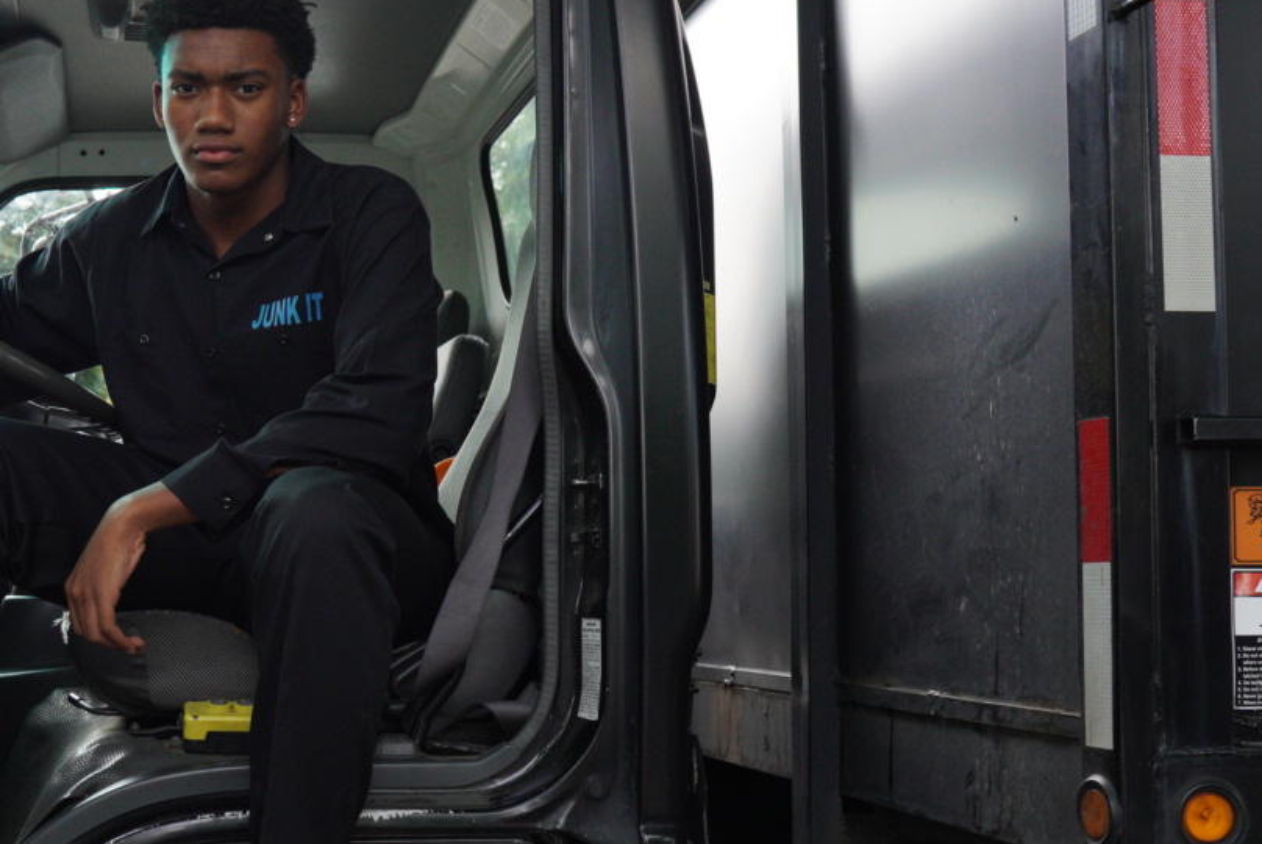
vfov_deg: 28.0
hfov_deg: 38.7
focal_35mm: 48
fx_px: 1684
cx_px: 162
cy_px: 539
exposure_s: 1/800
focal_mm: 16
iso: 640
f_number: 3.2
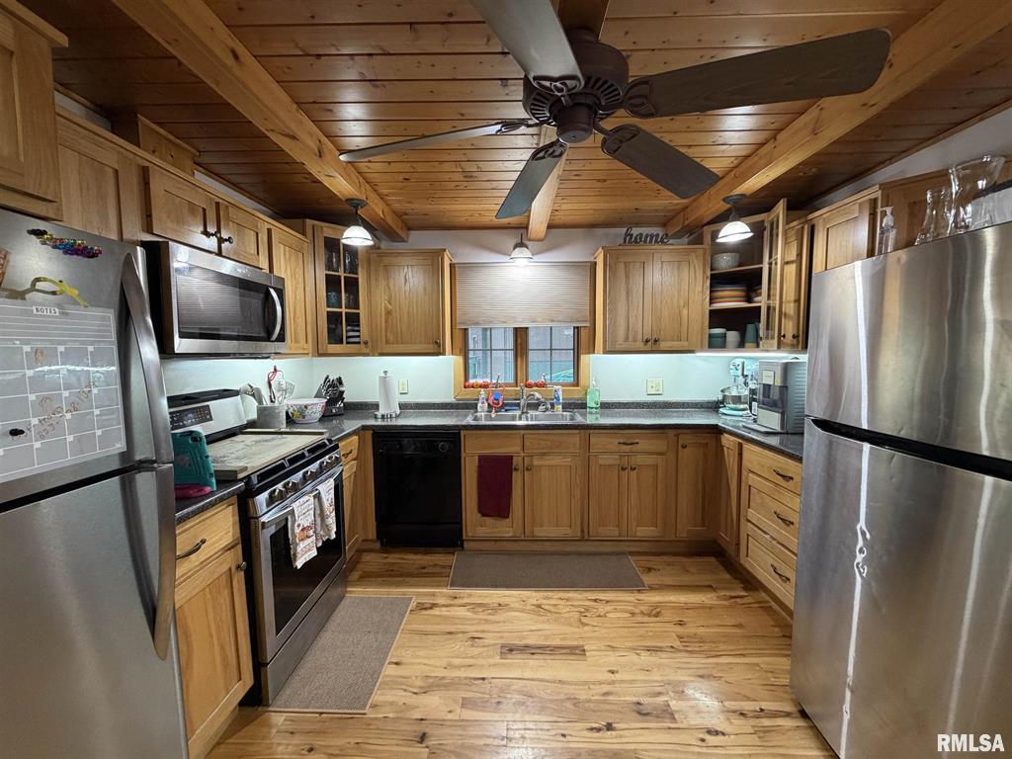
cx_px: 506
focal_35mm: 14
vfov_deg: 85.7
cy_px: 380
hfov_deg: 102.1
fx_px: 409
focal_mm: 2.22
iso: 250
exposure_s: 1/60
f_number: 2.2
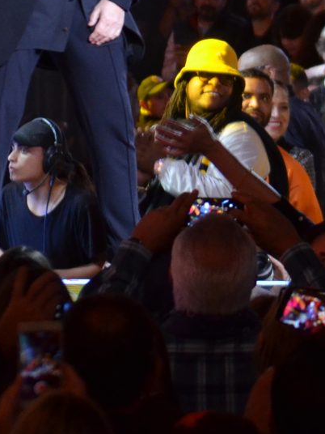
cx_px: 436
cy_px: -58
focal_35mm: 550
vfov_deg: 3.6
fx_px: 6885
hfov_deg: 2.7
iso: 1000
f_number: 4.5
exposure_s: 1/125
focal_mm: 100
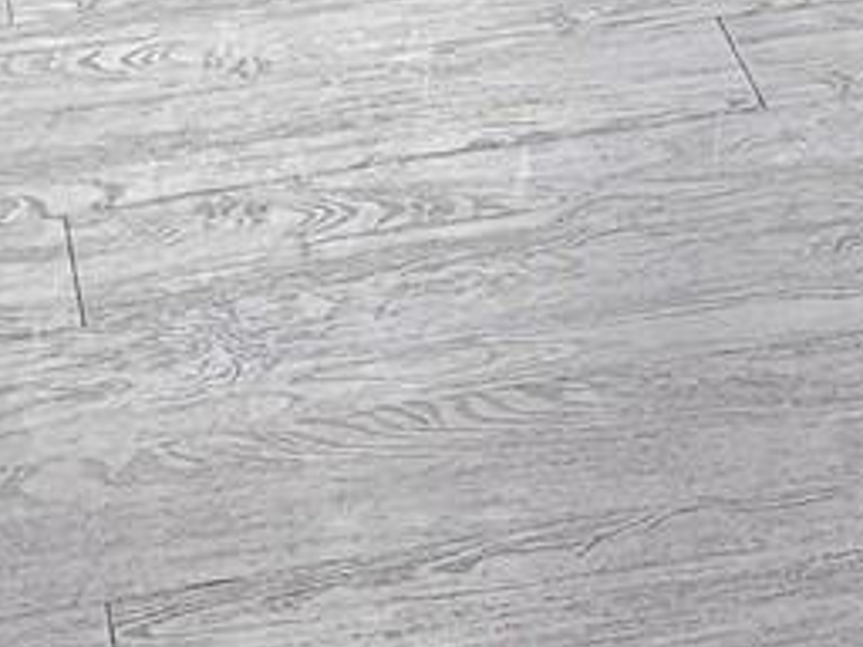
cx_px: 1183
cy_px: -1318
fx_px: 4587
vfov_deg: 7.2
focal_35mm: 184
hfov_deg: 10.5
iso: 250
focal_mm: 6.3
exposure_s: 1/120
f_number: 1.7
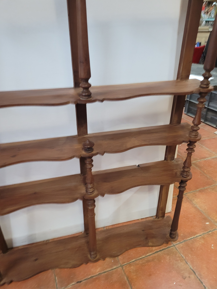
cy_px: 144
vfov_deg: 67.3
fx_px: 217
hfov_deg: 53.1
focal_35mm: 26
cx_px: 108
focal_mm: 5.4
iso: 640
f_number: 1.8
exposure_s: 1/50
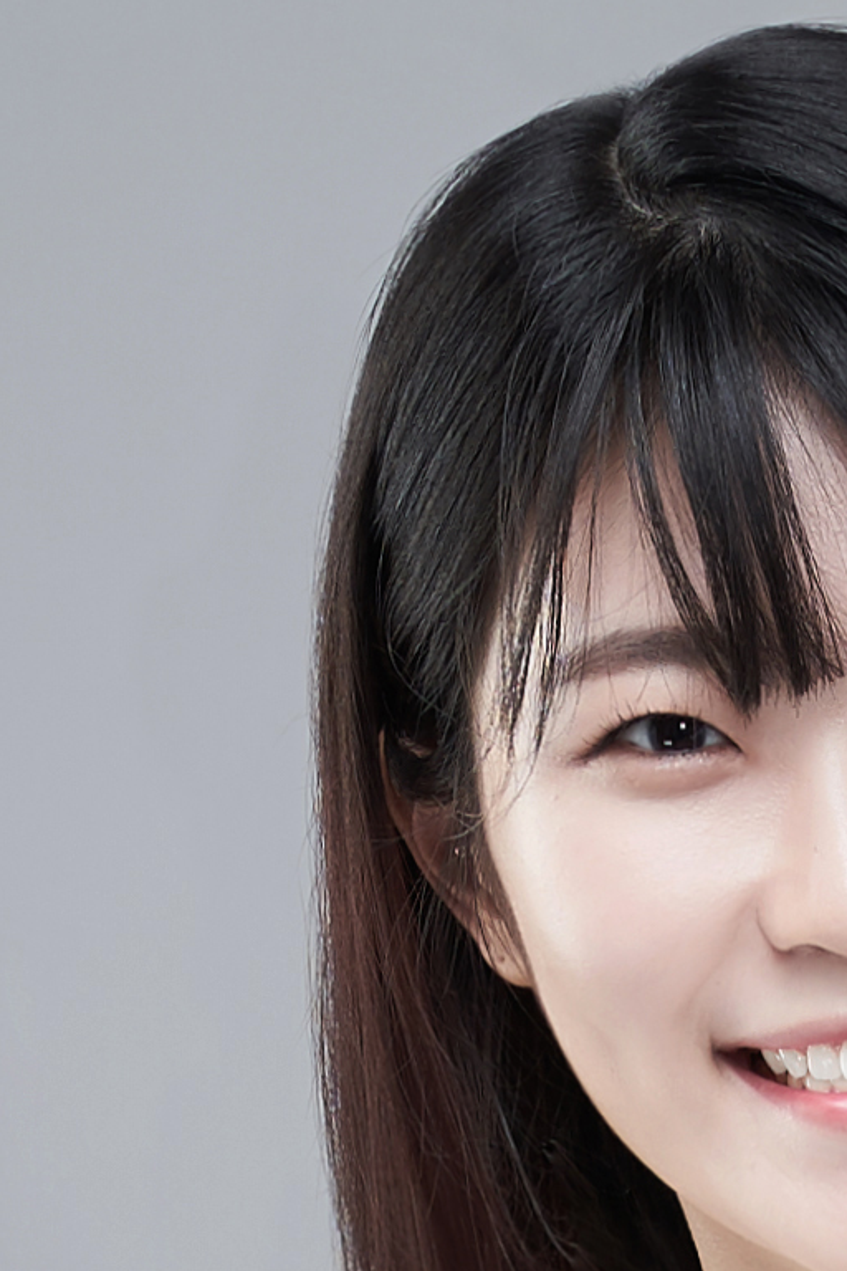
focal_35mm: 664
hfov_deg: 2.1
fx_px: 23432
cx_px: 1307
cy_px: 4561
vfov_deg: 3.0
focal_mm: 85
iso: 100
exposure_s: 1/125
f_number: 7.1
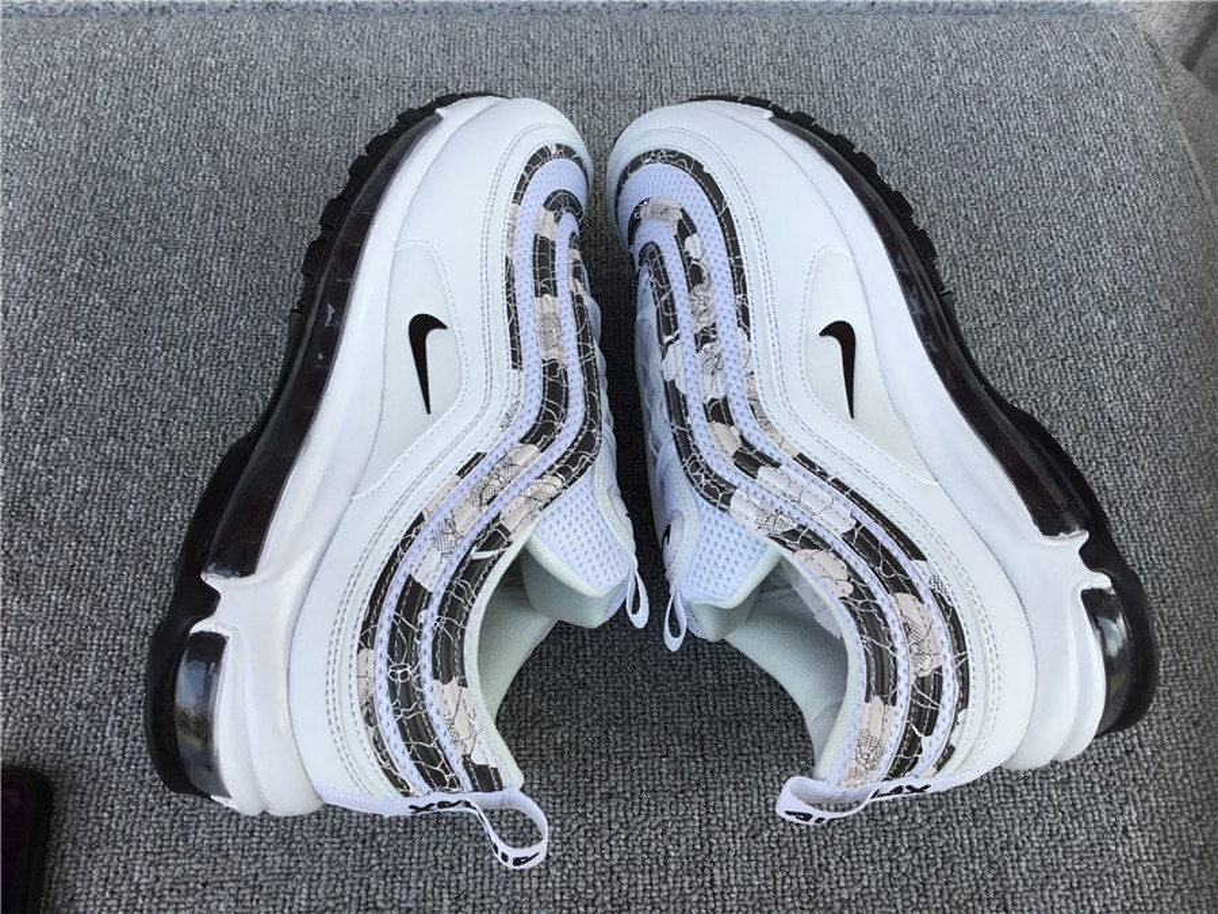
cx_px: 609
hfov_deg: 58.4
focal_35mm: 31
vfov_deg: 45.4
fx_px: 1091
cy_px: 457
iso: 25
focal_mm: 3.3
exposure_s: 1/245
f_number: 2.4
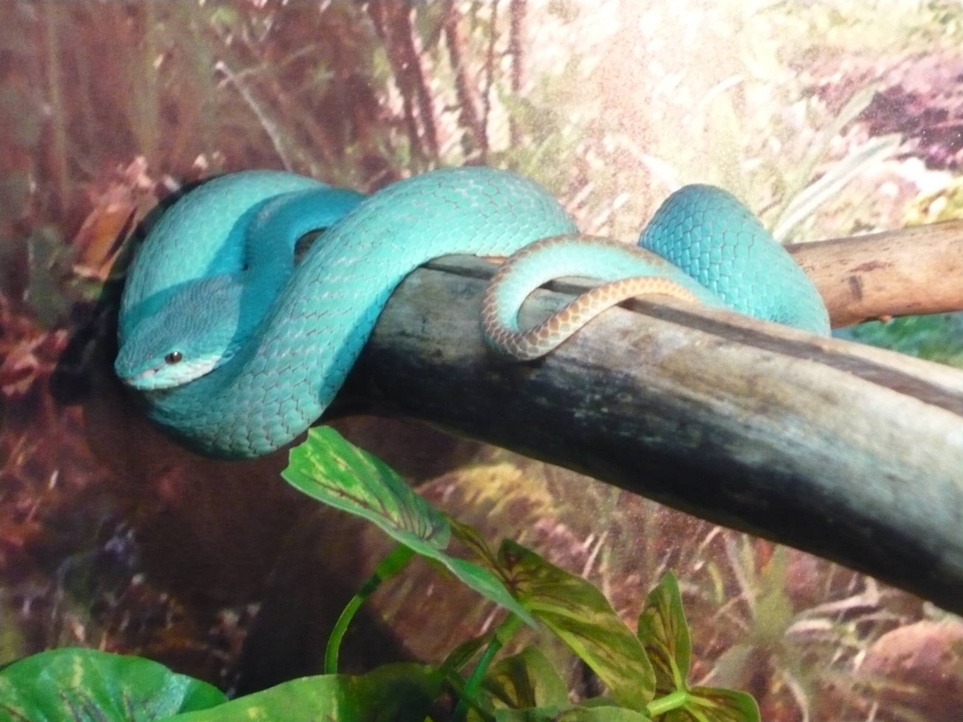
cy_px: 361
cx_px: 482
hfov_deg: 19.6
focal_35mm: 100
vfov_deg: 14.8
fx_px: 2782
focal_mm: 16.5
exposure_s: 1/10
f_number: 5.1
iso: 800
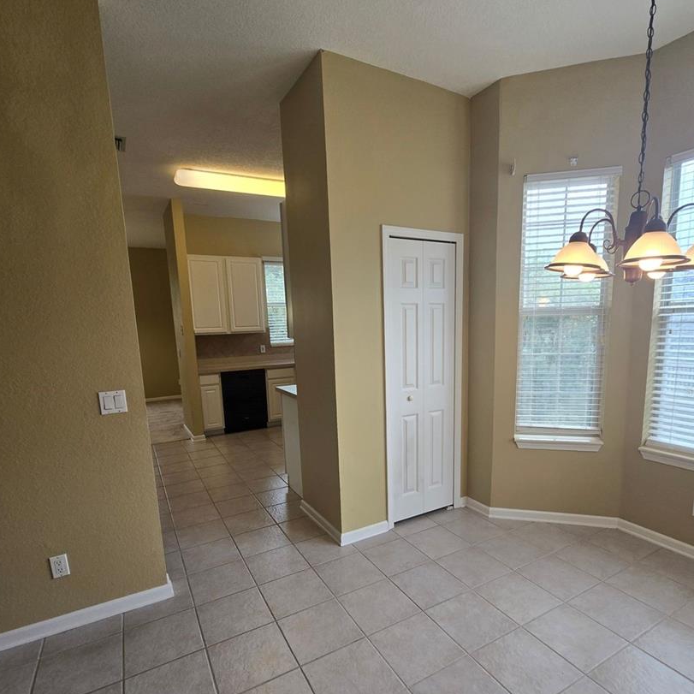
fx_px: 386
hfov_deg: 83.9
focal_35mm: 17
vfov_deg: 83.6
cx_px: 360
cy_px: 390
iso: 64
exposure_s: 1/120
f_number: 2.2
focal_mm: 2.2
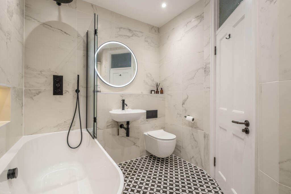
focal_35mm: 15
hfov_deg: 100.4
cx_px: 146
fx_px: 121
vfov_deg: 77.3
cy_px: 97
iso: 250
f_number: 7.1
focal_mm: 10
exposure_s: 1/8
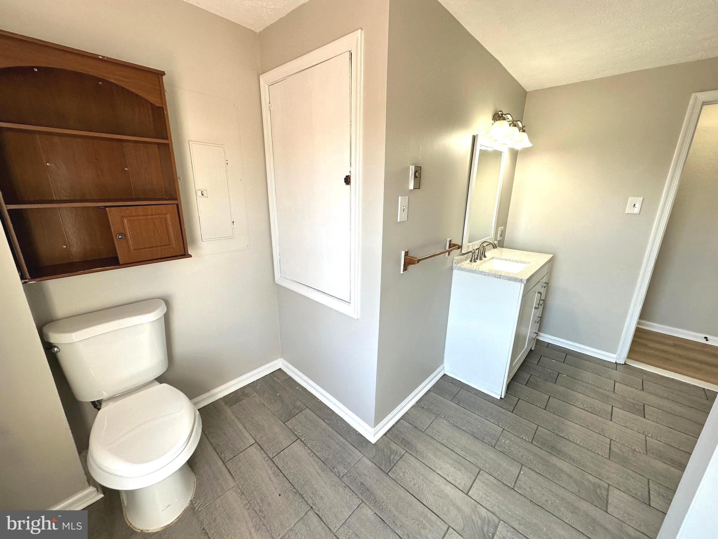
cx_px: 359
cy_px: 270
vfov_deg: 85.7
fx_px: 290
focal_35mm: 14
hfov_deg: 102.1
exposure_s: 1/120
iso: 80
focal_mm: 2.22
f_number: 2.2
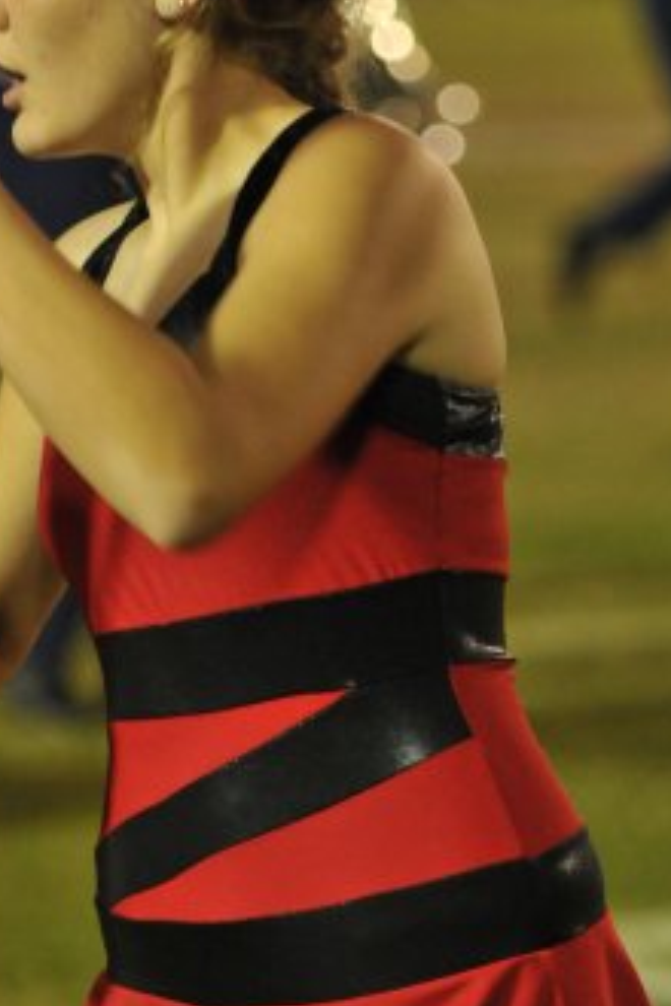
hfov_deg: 4.2
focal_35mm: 327
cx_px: 270
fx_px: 9142
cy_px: 668
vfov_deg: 6.3
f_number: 2.8
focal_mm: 120
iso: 1600
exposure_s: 1/250
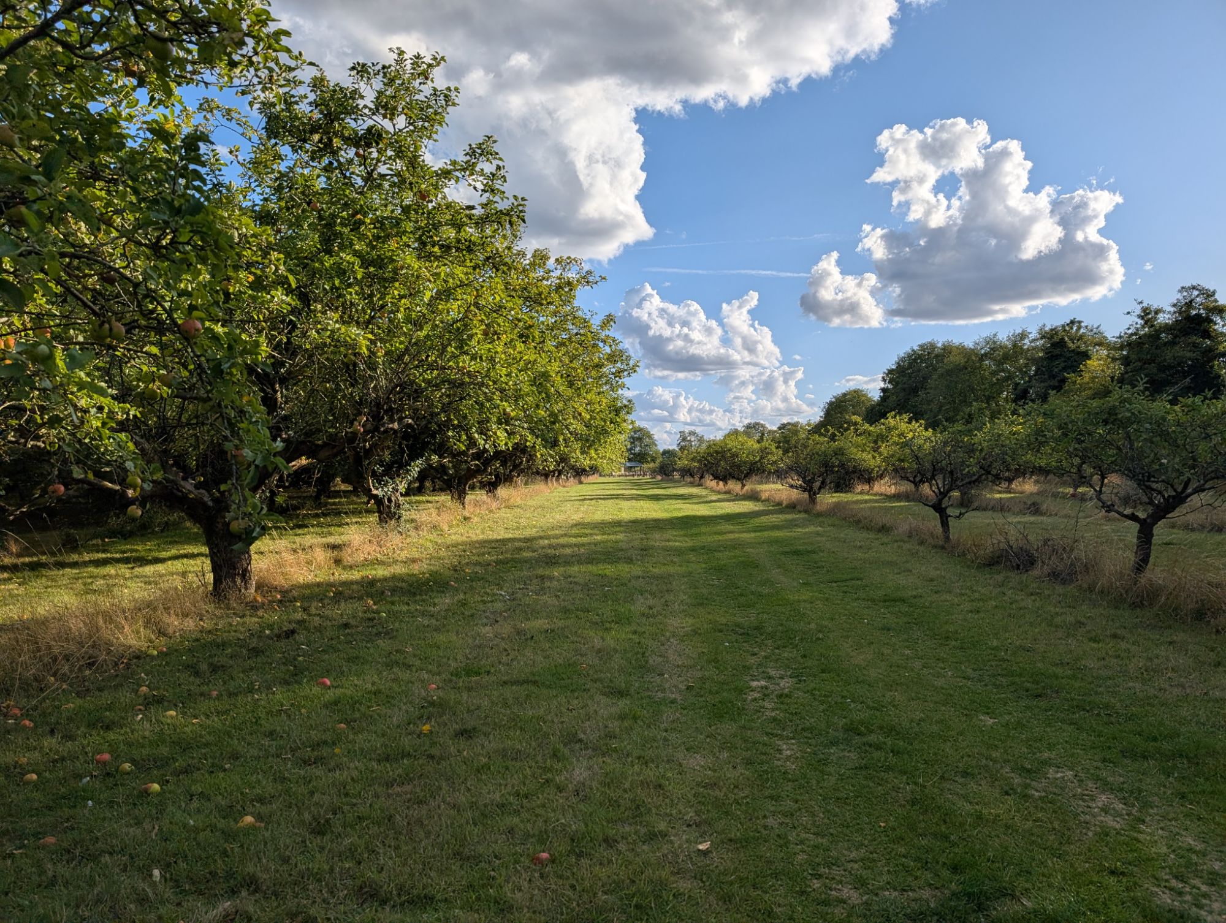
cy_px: 462
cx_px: 613
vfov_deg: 56.9
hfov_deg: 71.5
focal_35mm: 24
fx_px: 851
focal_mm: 6.9
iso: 20
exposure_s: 1/1541
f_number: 1.68
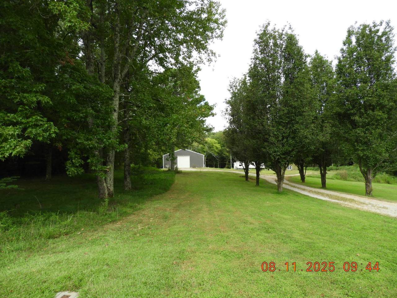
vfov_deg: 56.8
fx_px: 275
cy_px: 149
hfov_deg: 71.6
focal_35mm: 24
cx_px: 198
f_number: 3.3
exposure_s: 1/400
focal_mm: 4.3
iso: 100
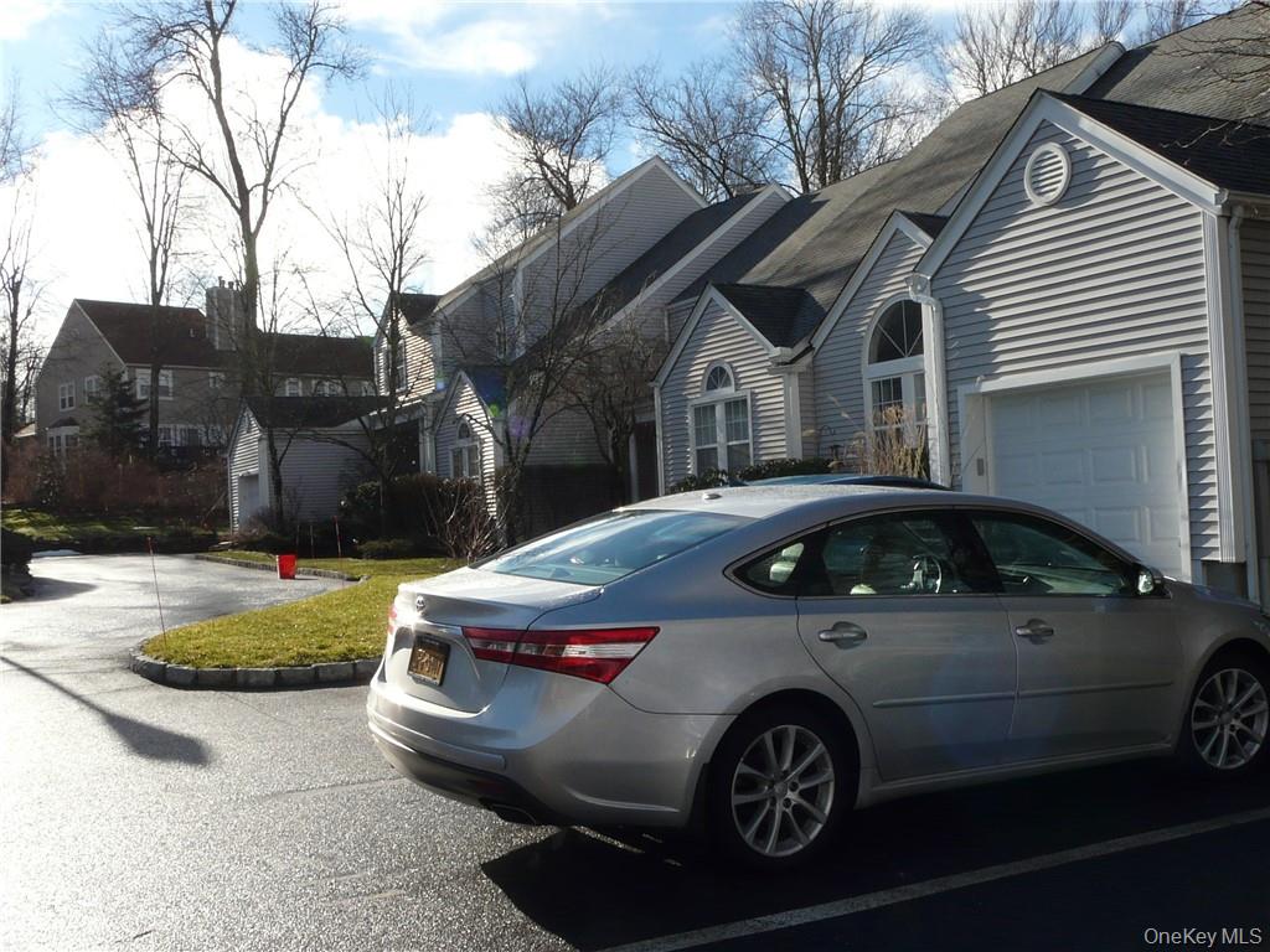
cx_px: 635
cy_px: 476
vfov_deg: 38.7
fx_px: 1357
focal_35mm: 37
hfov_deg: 50.1
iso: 100
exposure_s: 1/250
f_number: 4.5
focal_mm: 4.7
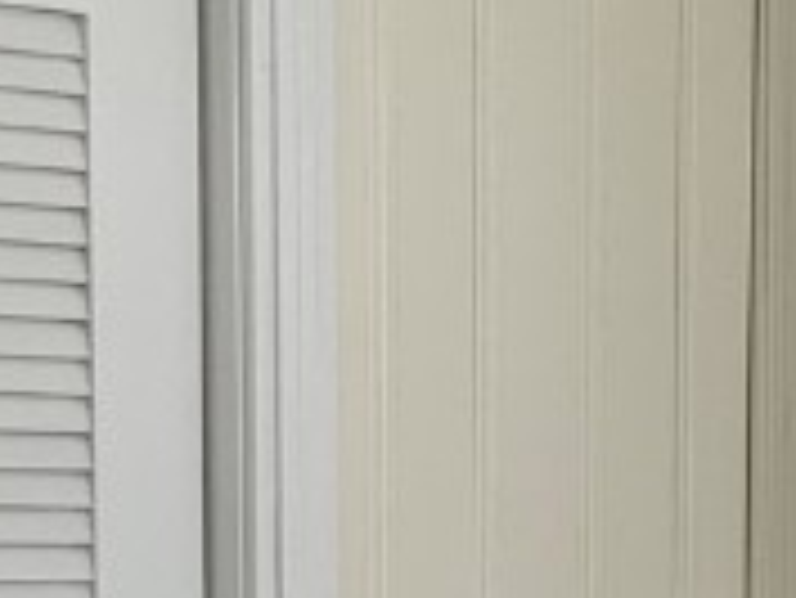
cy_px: 994
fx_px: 3866
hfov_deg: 11.6
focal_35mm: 168
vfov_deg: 8.6
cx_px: 805
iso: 20
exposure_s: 1/120
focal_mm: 3
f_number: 1.8
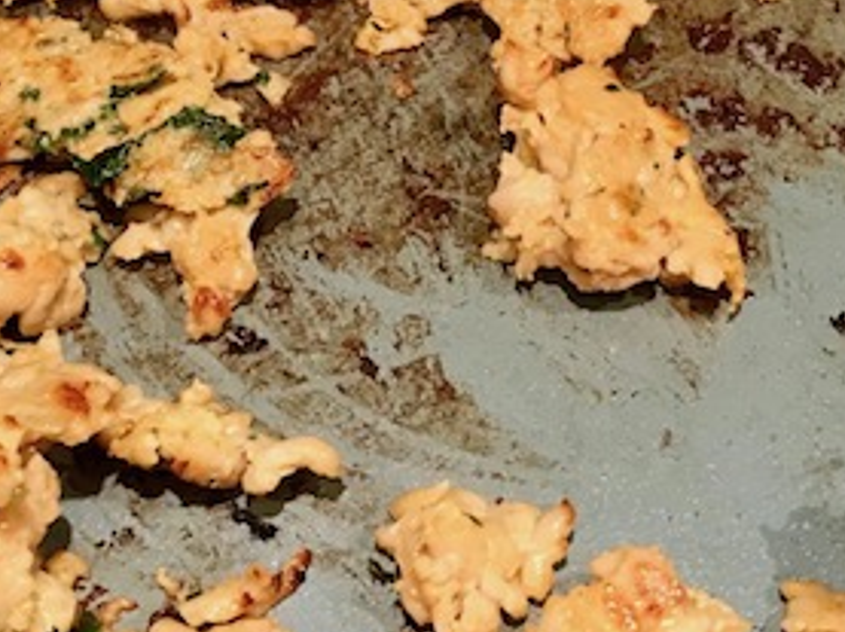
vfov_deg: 17.8
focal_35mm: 81
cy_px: 12
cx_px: 464
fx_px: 1975
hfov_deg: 24.1
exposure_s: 1/17
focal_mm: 3.99
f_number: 1.8
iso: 40
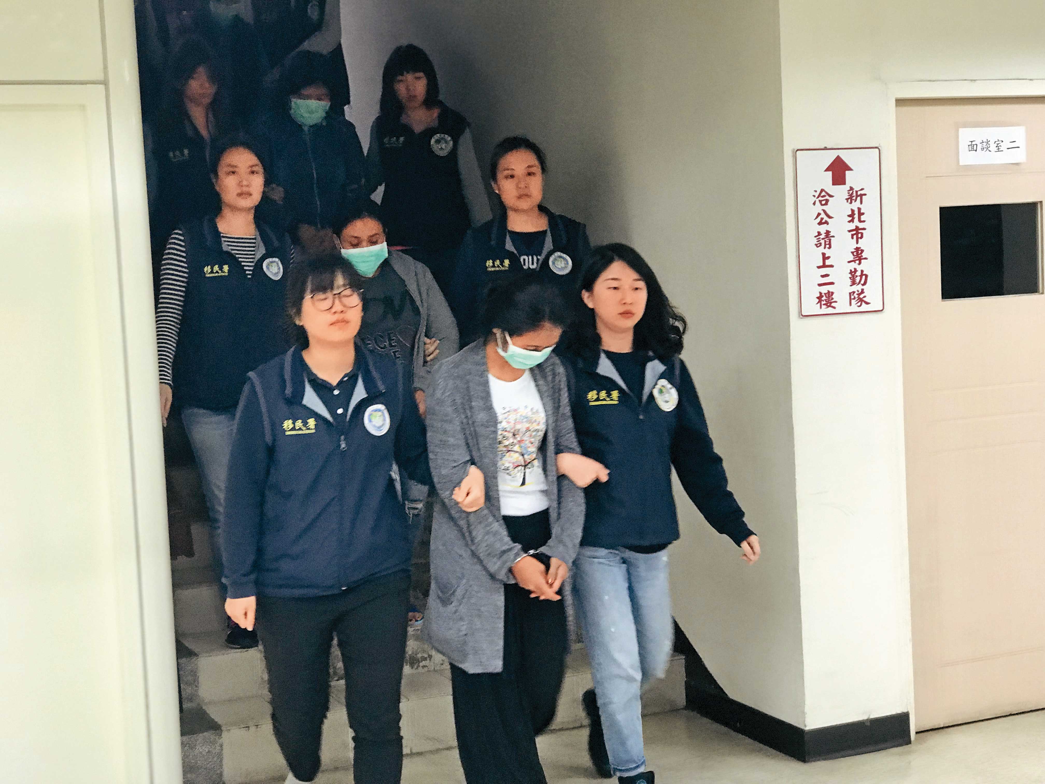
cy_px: 392
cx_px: 522
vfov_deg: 25.7
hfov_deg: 33.8
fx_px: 1721
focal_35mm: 57
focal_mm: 6.6
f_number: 2.8
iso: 320
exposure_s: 1/60
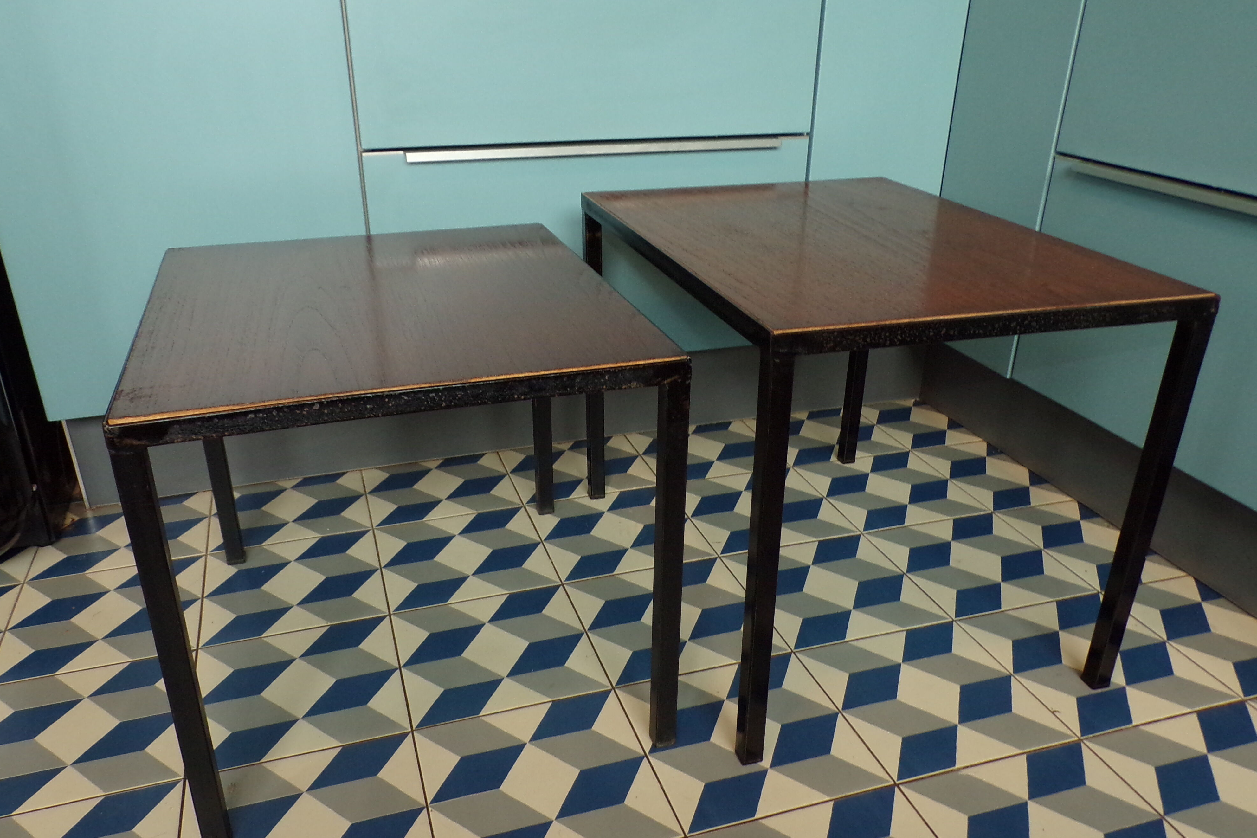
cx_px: 630
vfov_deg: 44.9
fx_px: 1013
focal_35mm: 29
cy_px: 438
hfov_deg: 63.7
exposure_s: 1/34
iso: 200
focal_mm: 4.3
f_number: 3
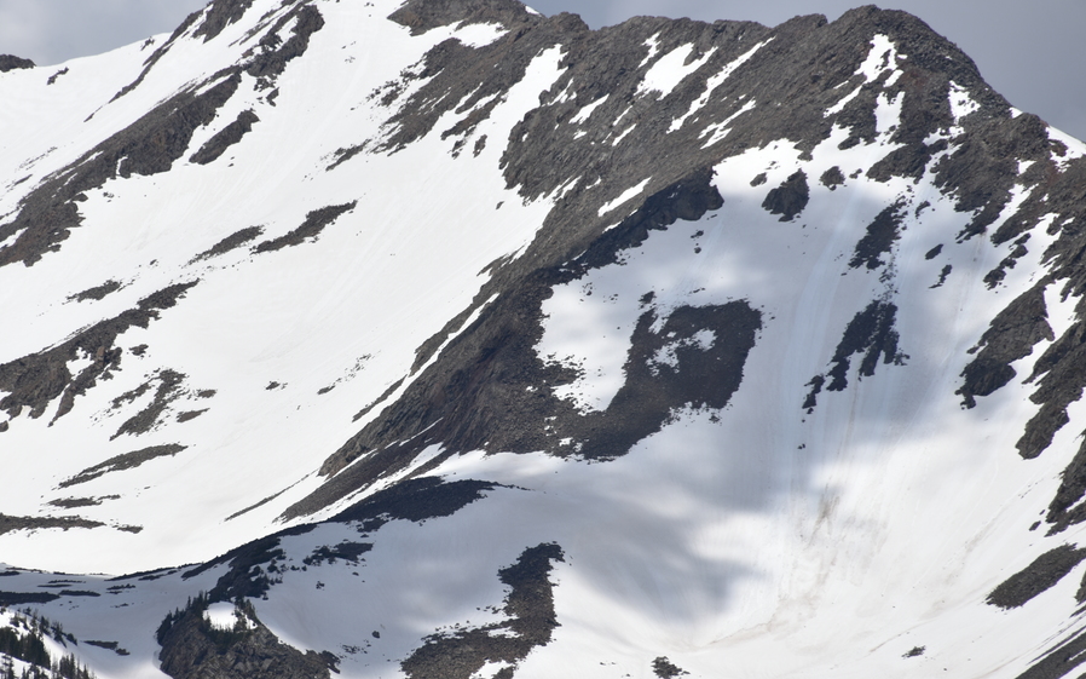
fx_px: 12903
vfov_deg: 3.0
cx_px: 343
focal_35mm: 436
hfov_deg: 4.8
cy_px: 366
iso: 100
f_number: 9
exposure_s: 1/640
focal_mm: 300
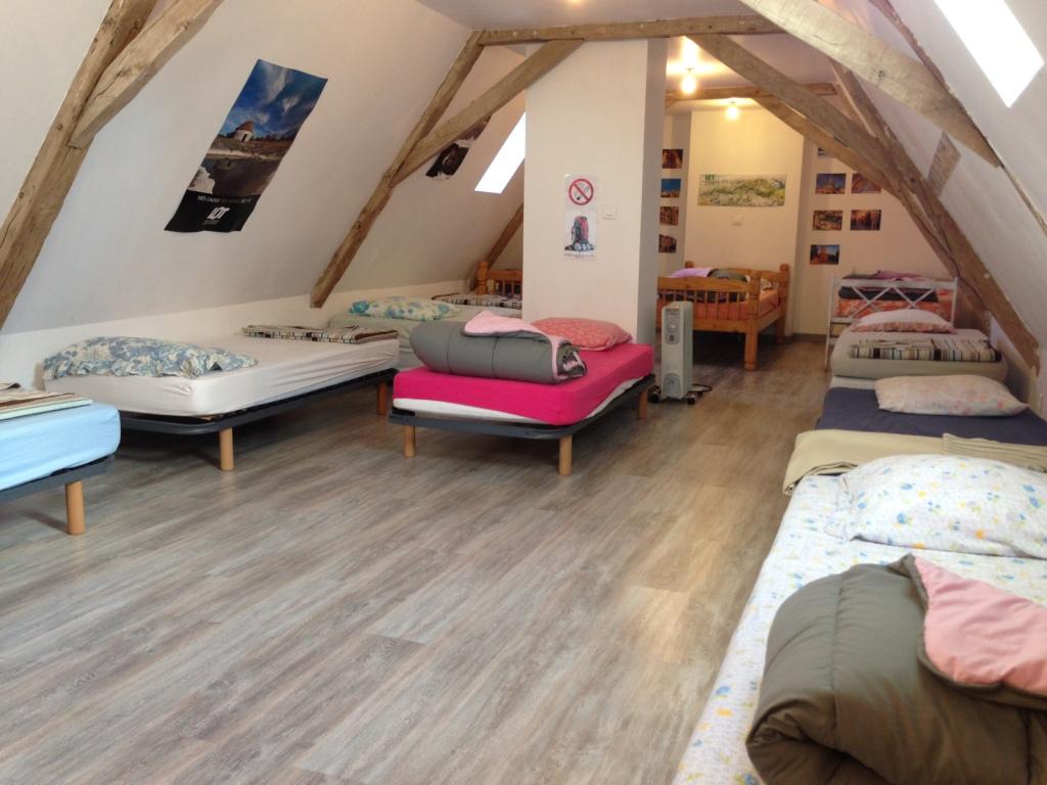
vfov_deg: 42.9
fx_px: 998
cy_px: 392
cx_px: 524
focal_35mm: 33
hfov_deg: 55.4
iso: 64
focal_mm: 4.12
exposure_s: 1/20
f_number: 2.4
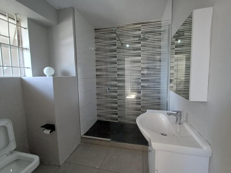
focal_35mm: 16
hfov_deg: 94.5
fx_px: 107
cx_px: 116
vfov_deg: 78.1
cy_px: 86
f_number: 2.2
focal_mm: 1.64
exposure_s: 1/33.3
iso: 160
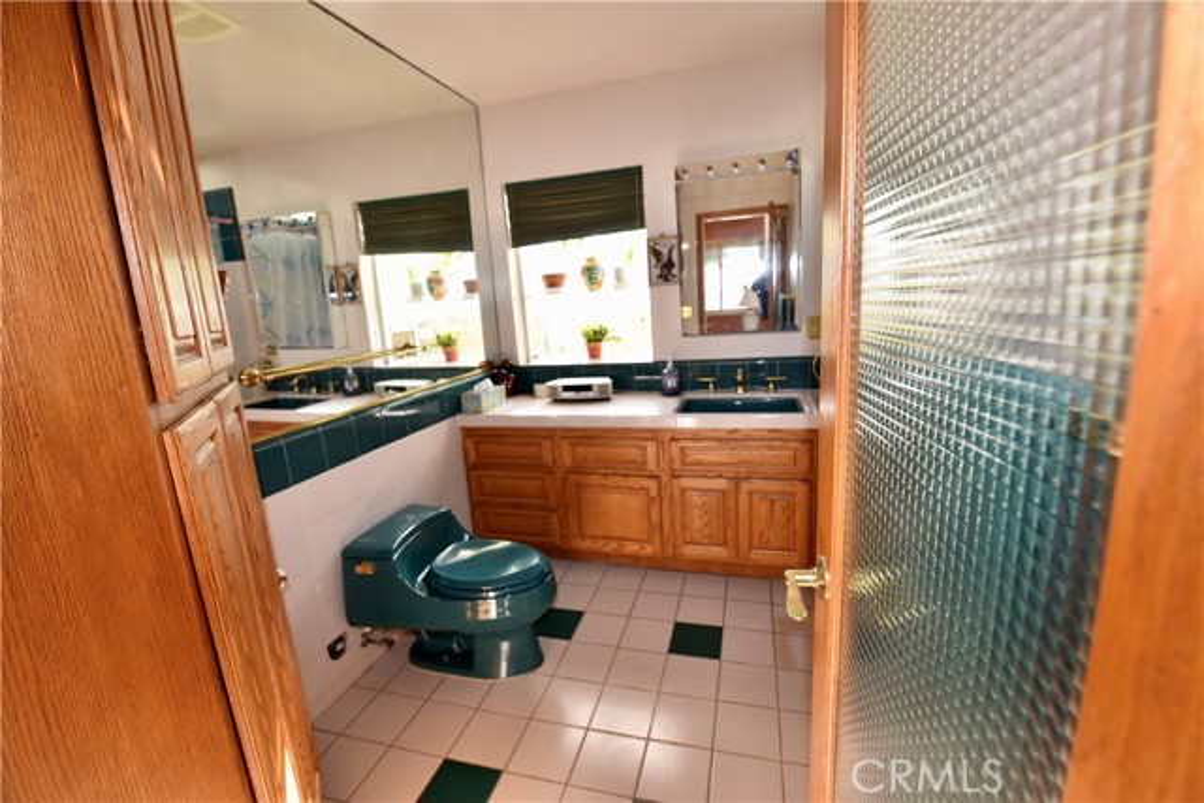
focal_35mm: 15
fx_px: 502
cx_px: 602
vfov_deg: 77.4
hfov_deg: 100.4
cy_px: 402
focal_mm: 15
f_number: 5.6
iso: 720
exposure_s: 1/125
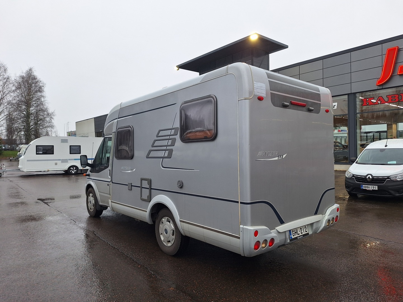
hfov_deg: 73.9
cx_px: 202
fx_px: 268
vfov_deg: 58.9
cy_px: 151
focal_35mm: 23
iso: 40
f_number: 1.8
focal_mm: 5.54
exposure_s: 1/153
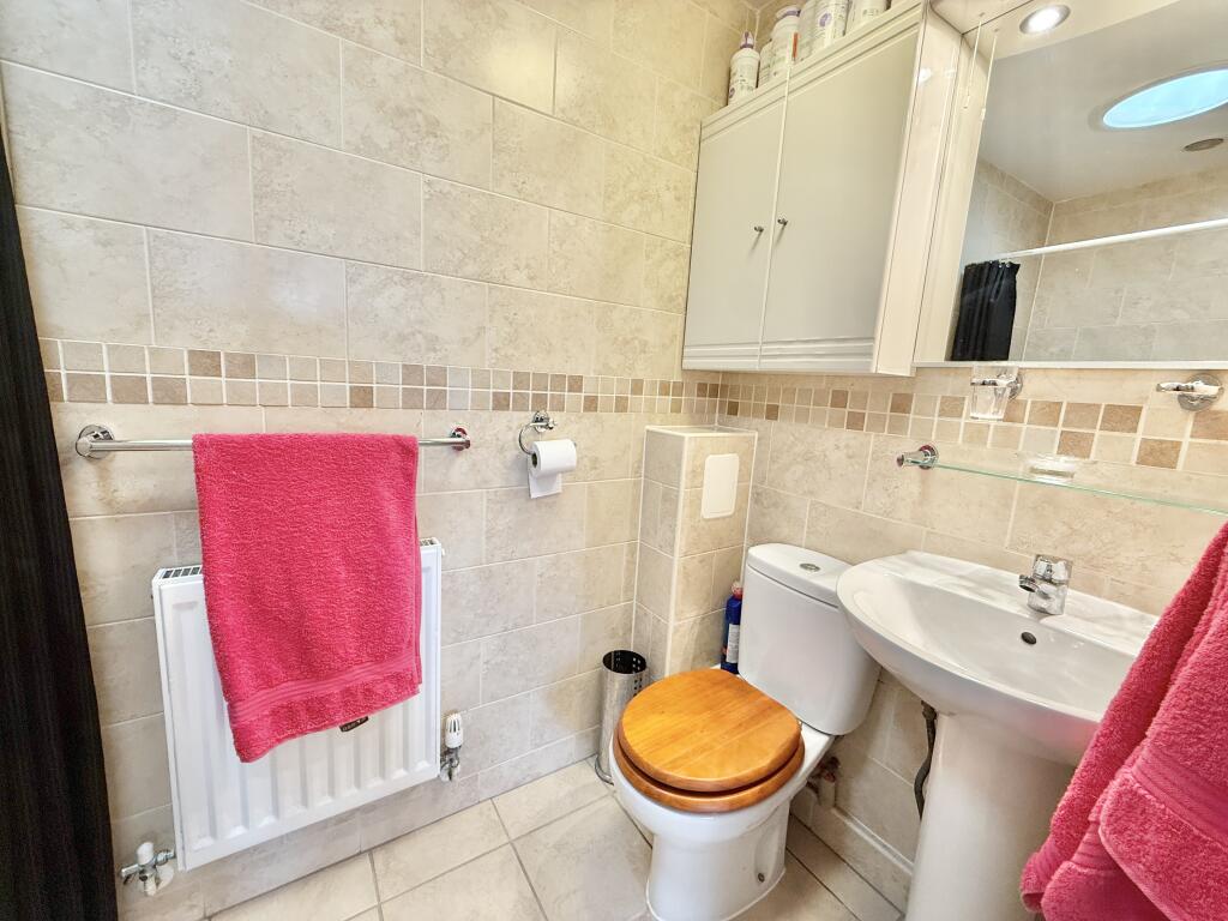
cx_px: 614
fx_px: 497
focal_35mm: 14
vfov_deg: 85.7
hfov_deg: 102.1
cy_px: 460
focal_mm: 2.22
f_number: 2.2
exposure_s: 1/100
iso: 200
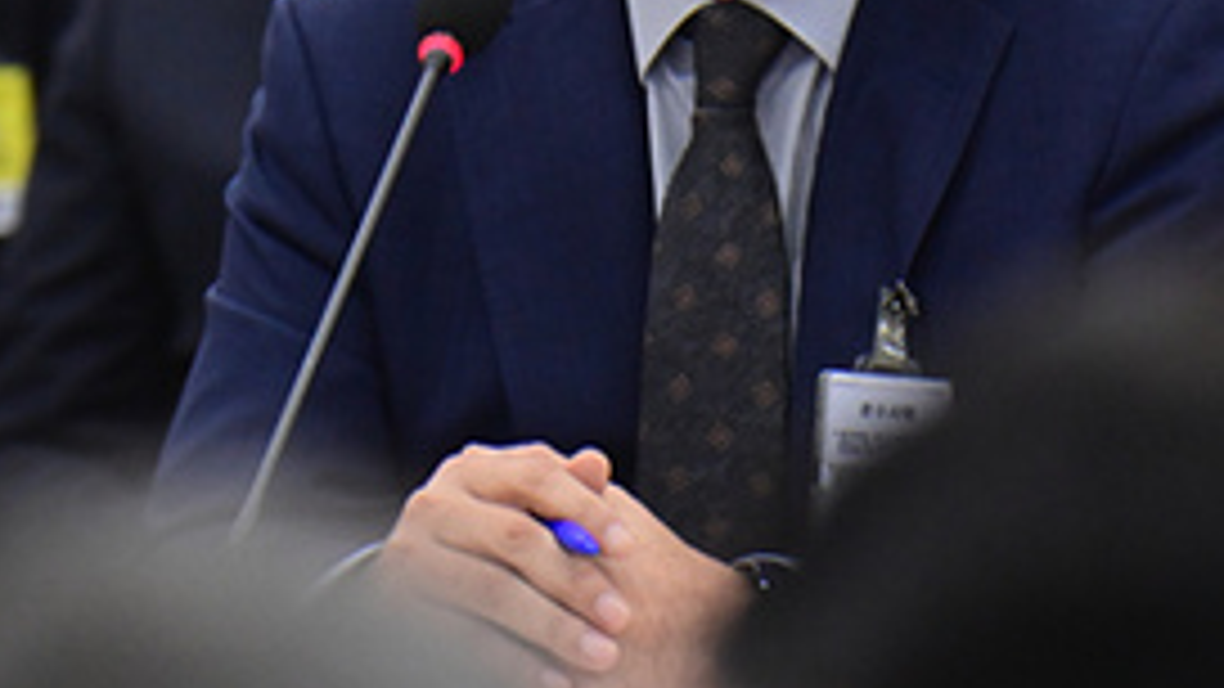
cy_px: 142
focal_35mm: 788
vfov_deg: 1.5
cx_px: 1130
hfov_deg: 2.7
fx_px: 25575
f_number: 6.3
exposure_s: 1/320
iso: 4000
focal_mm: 320
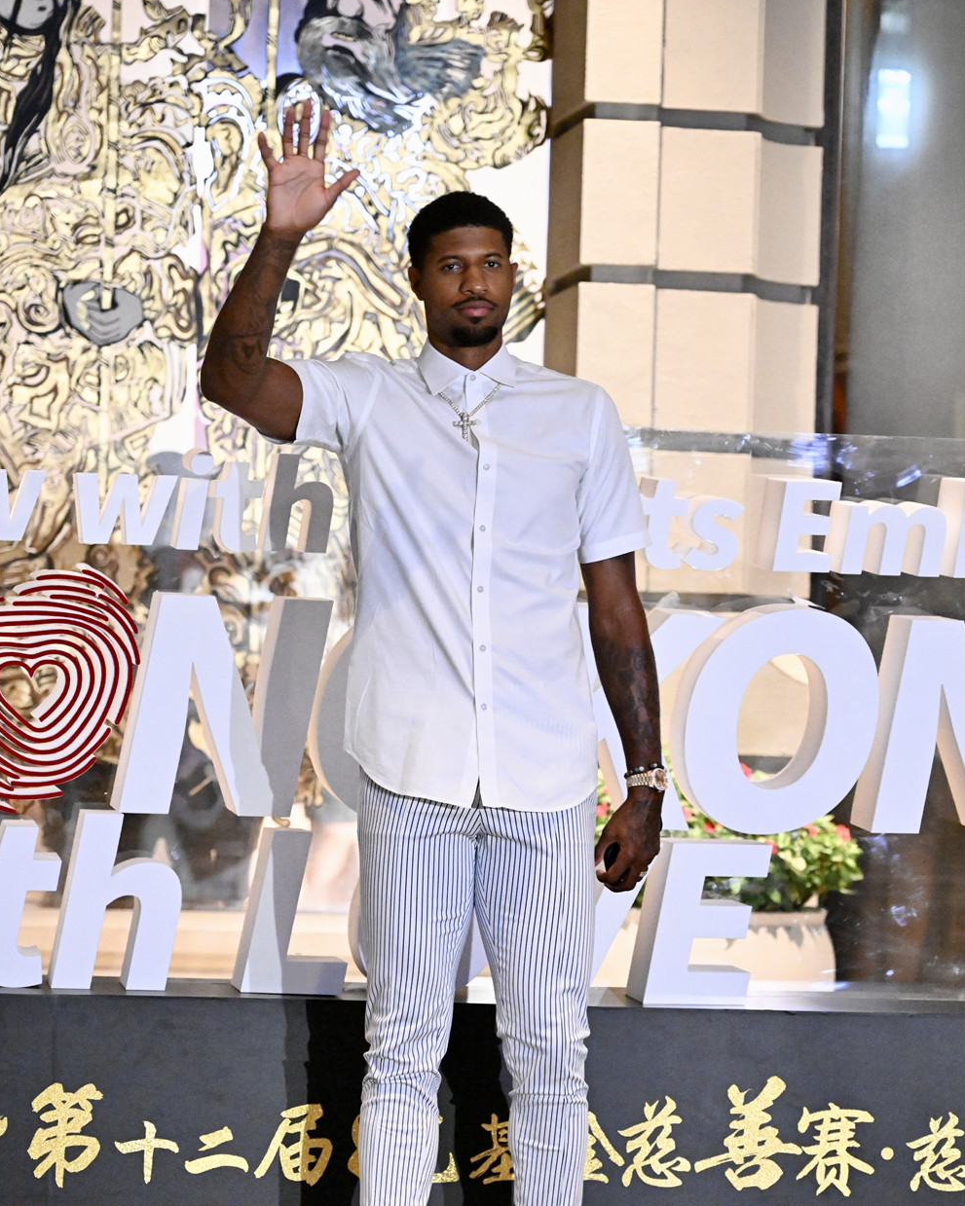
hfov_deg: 13.2
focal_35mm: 117
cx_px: 481
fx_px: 4177
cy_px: 716
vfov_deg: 16.4
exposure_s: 1/125
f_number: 4
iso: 12800
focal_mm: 103
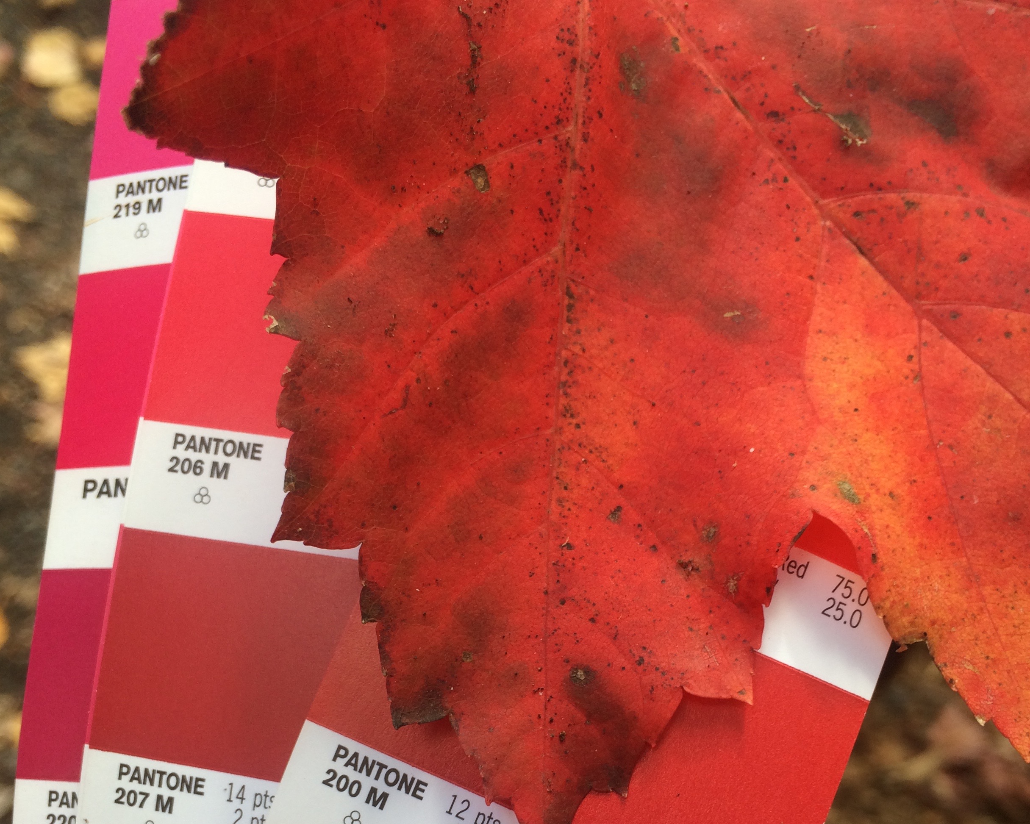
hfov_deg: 47.9
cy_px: 658
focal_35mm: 38
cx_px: 515
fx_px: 1158
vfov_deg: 37.8
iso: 32
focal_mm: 4.15
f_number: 2.2
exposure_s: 1/163
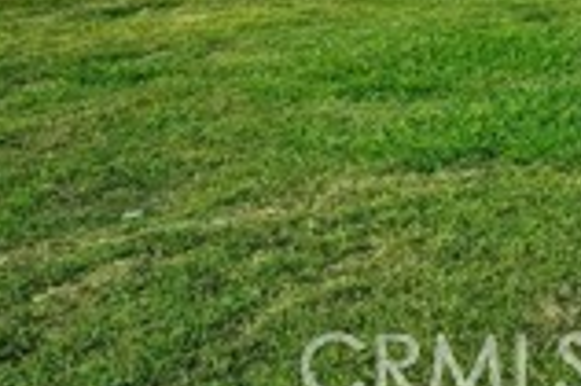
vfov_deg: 16.4
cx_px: 1030
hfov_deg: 21.3
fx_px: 1048
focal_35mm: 65
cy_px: -364
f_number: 8
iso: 400
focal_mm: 16
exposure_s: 1/100
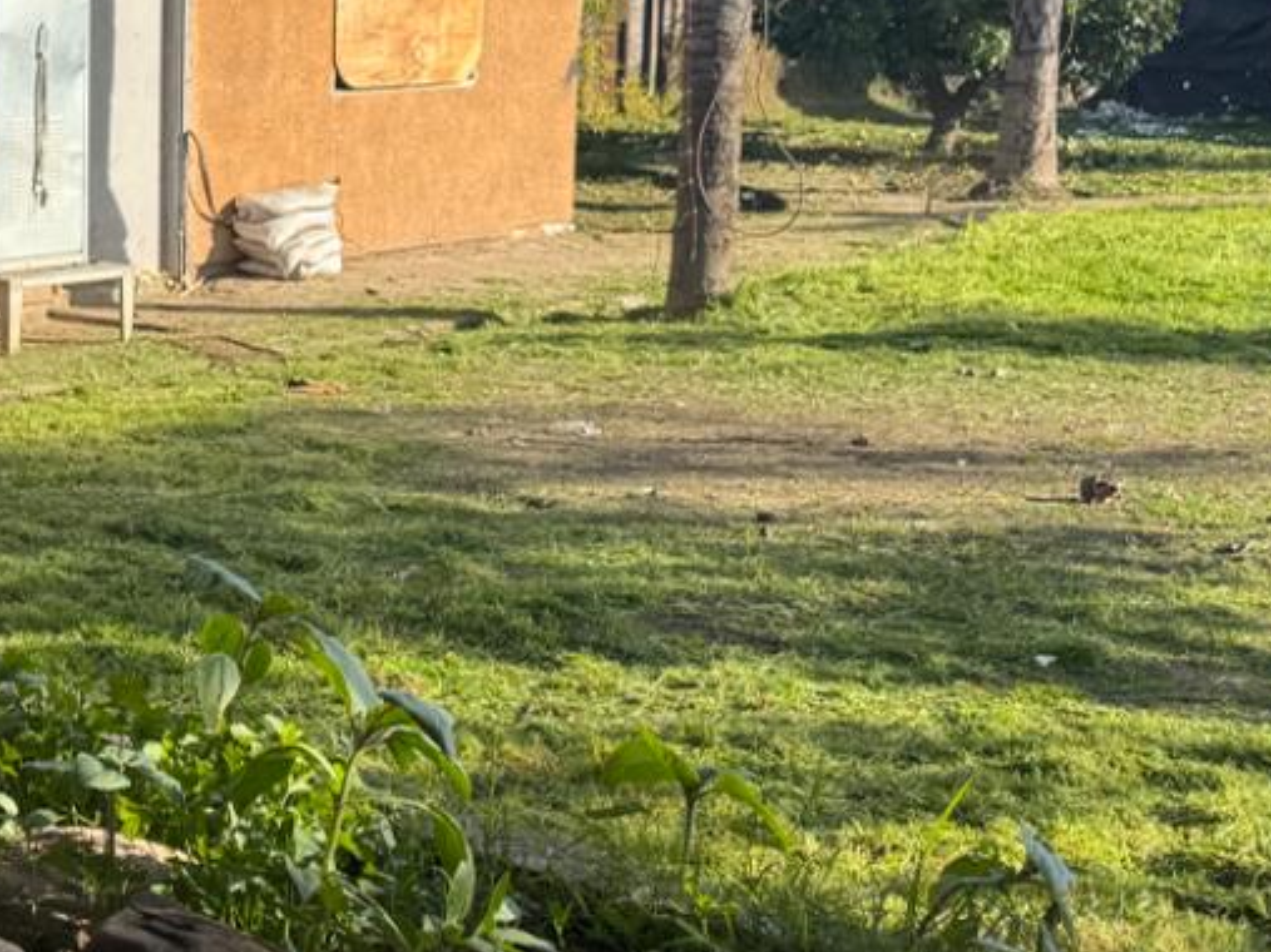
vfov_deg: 20.7
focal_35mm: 71
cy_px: 339
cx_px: -183
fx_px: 2606
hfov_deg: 25.1
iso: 80
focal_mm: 6.76
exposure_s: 1/2710
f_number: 1.78
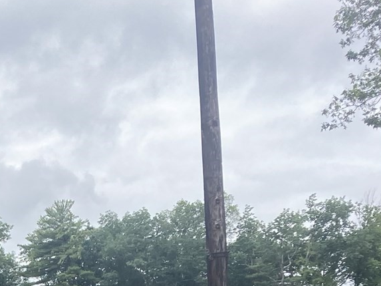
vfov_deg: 13.8
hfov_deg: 18.9
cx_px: -36
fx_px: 1101
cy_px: 441
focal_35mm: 100
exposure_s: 1/522
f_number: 1.8
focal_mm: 3.99
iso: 20
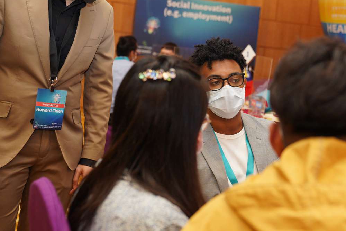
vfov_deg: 21.5
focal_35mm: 63
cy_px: 86
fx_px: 606
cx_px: 210
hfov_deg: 31.8
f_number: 3.2
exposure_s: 1/200
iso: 1600
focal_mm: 42
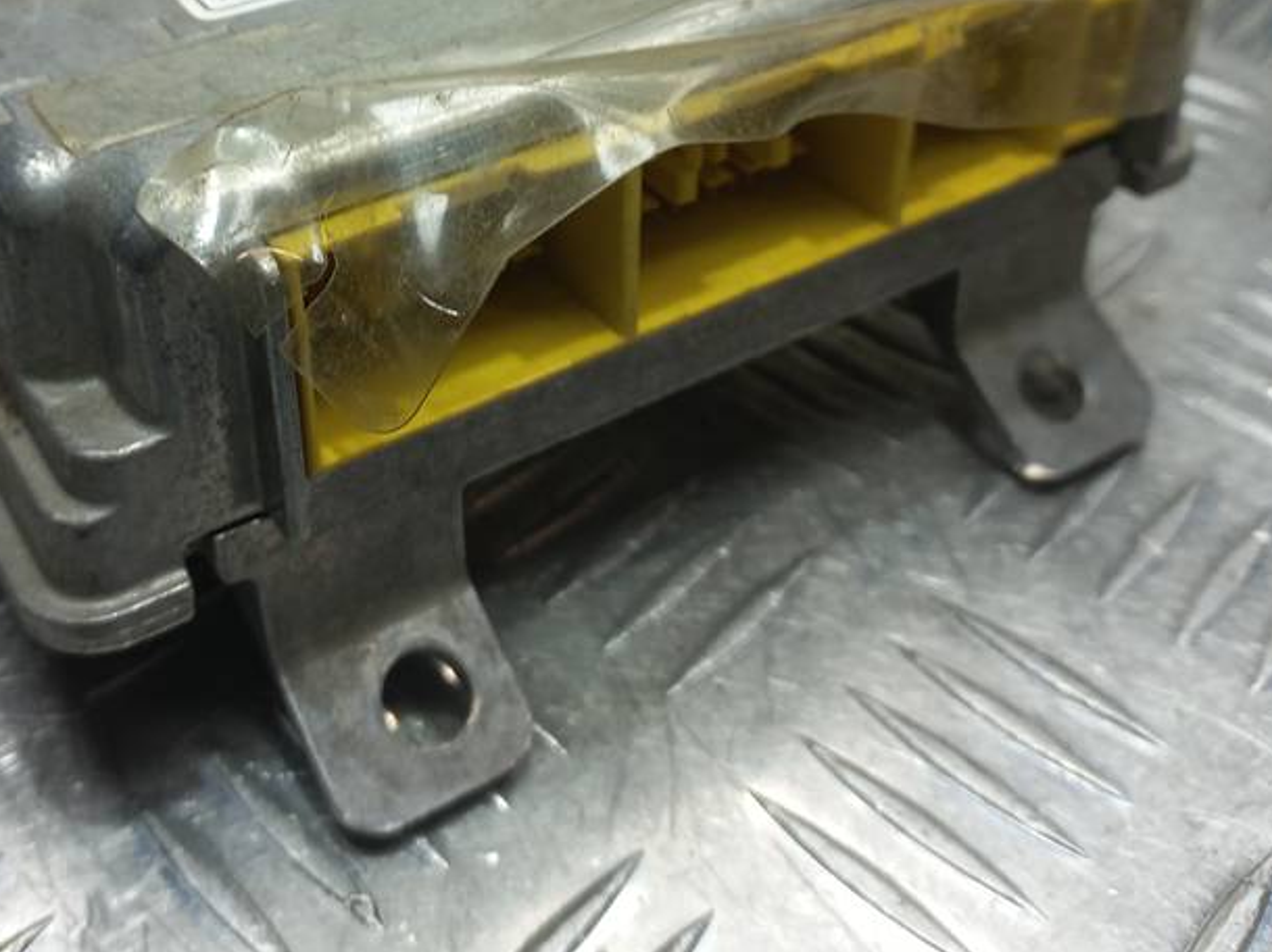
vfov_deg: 33.6
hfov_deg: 44.4
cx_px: 467
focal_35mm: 42
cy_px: 225
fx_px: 1543
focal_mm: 4.6
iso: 25
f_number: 1.8
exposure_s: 1/50
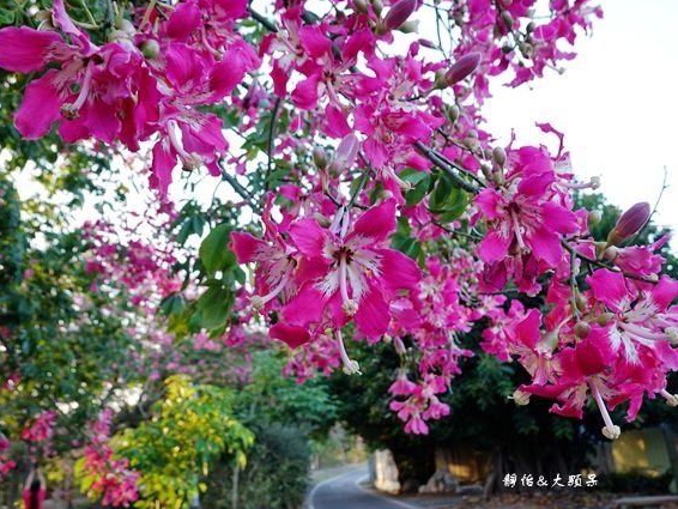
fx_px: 627
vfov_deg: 44.2
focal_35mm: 32
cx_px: 363
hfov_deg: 56.7
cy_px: 252
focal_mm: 10.83
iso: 125
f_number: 3.2
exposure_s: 1/80
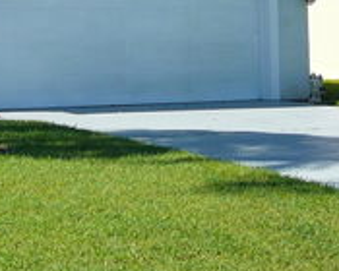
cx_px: -91
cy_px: 27
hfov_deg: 18.0
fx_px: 1003
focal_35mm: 100
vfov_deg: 15.2
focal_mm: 5.2
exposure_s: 1/1000
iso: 80
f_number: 2.8
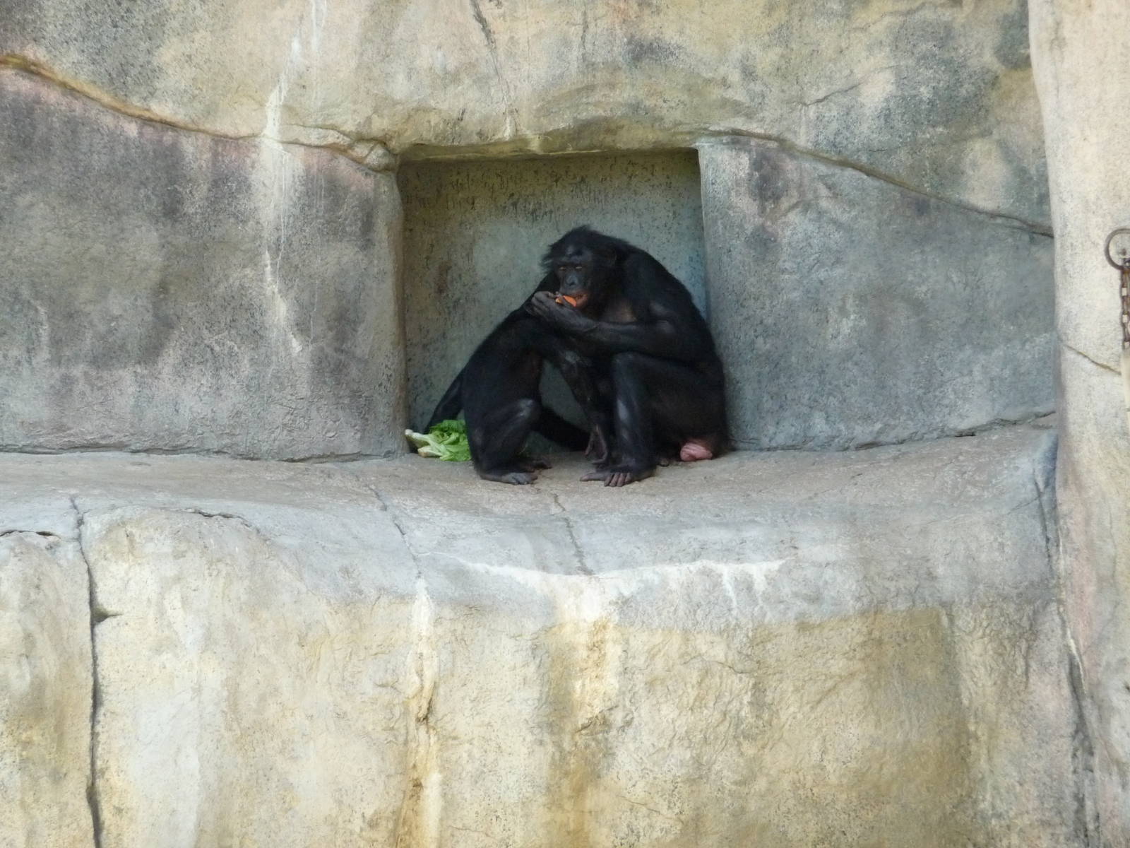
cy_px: 424
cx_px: 565
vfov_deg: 5.3
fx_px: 9140
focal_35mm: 280
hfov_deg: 7.1
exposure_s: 1/160
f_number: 4.9
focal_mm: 47
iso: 400
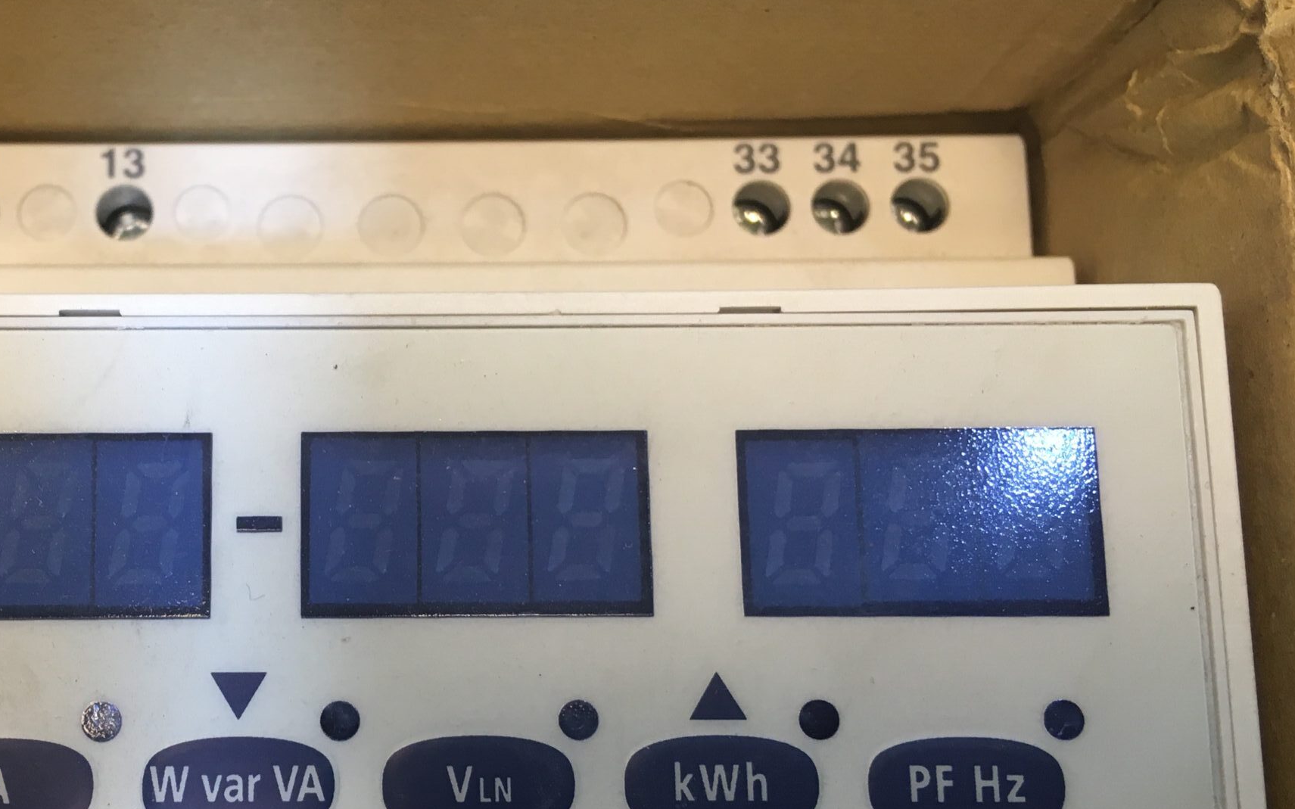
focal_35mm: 46
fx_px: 1623
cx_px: 343
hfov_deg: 42.3
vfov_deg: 27.9
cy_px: 503
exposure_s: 1/33
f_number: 2.2
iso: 80
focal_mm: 4.15
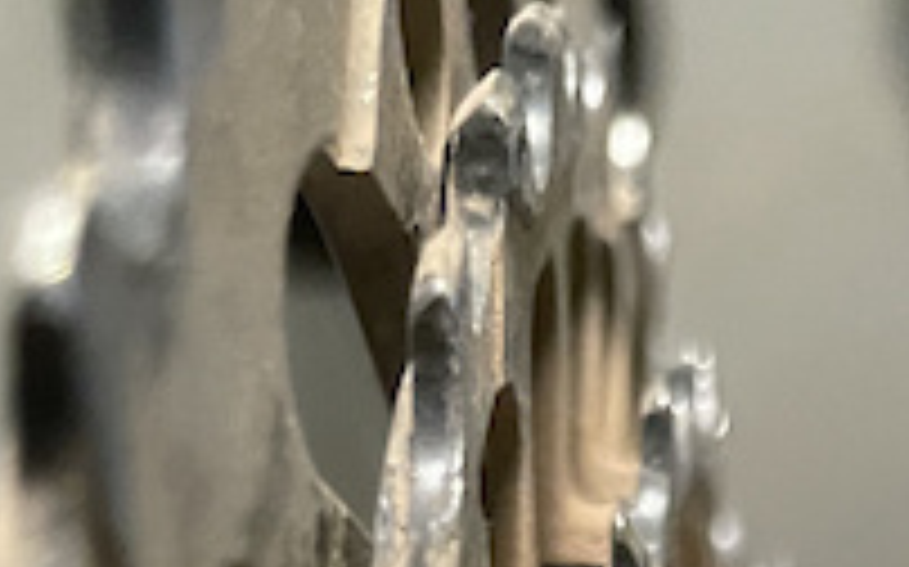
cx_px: 765
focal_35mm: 109
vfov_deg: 9.5
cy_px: 1688
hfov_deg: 18.9
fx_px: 2699
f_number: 1.6
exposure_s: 1/40
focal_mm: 4.2
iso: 500
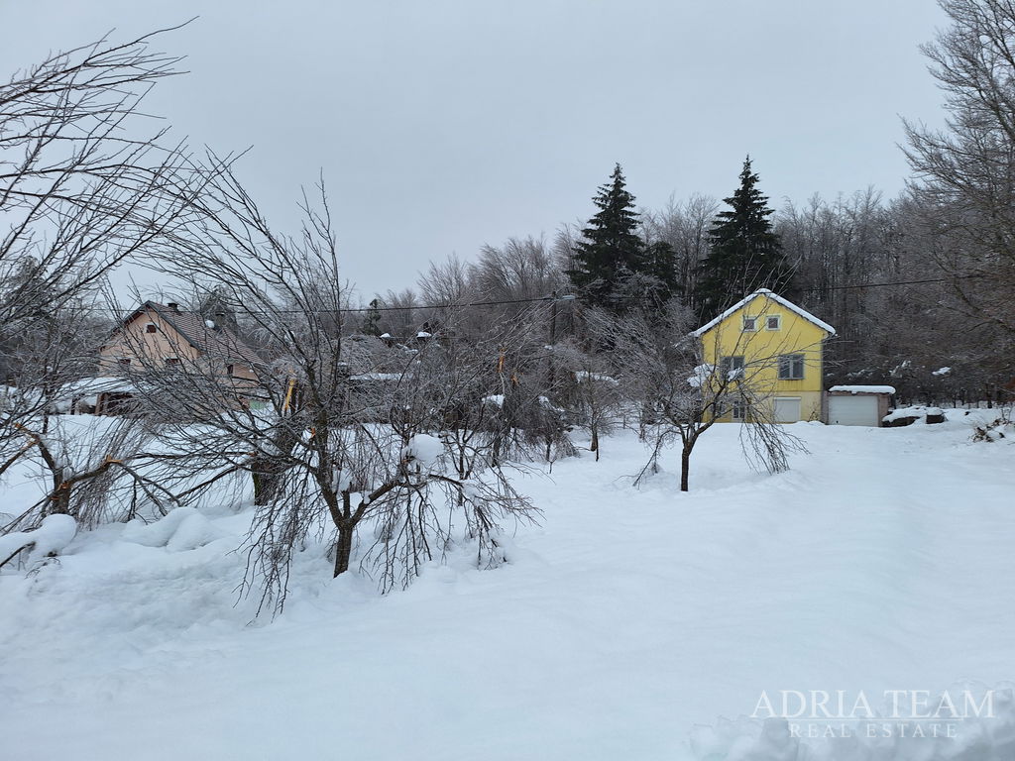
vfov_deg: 58.9
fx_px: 674
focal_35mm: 23
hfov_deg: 73.9
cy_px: 380
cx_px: 508
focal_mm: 5.54
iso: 40
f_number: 1.8
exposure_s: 1/612
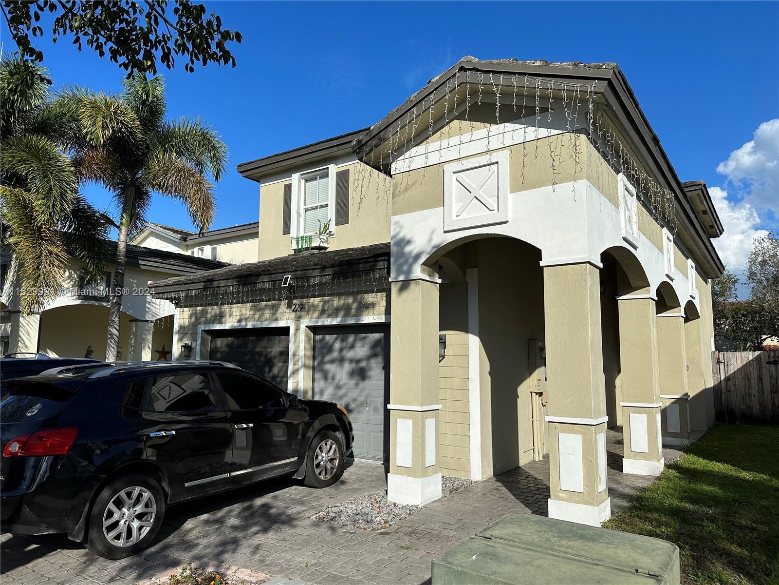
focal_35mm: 24
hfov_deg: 71.6
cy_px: 292
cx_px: 390
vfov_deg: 56.8
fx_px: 540
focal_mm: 6.86
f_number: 1.78
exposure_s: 1/8197
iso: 80
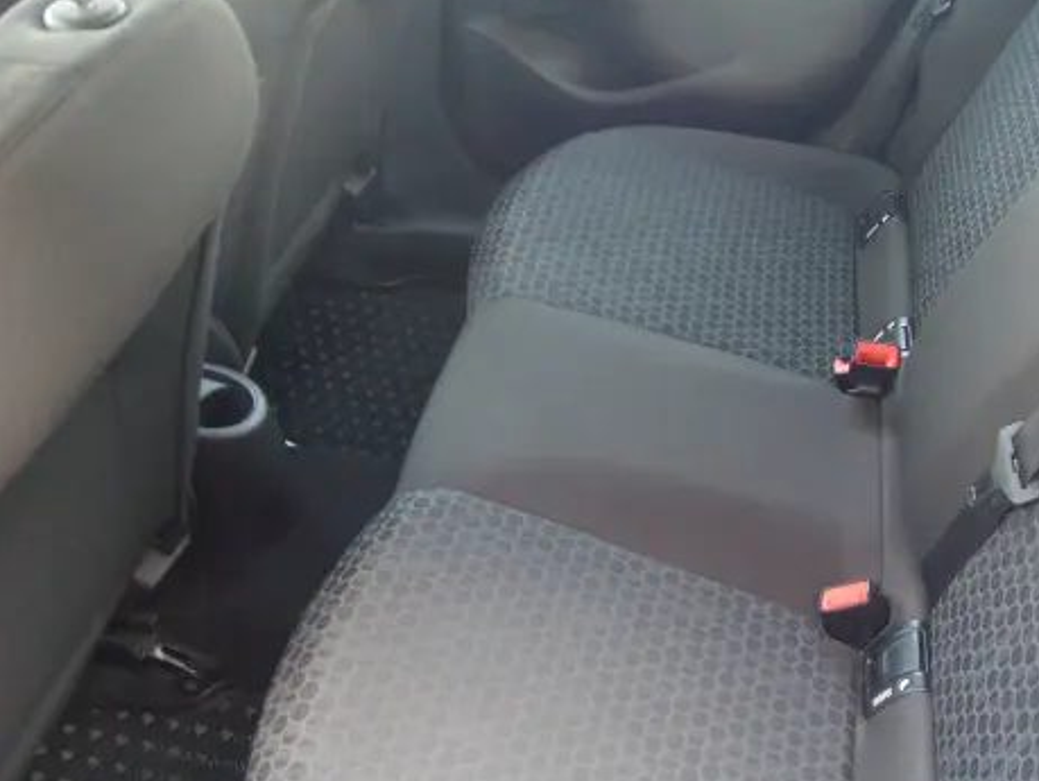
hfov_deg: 47.1
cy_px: 299
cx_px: 686
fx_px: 1172
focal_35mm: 39
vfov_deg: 36.7
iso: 200
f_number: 2.8
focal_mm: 4.6
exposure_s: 1/15
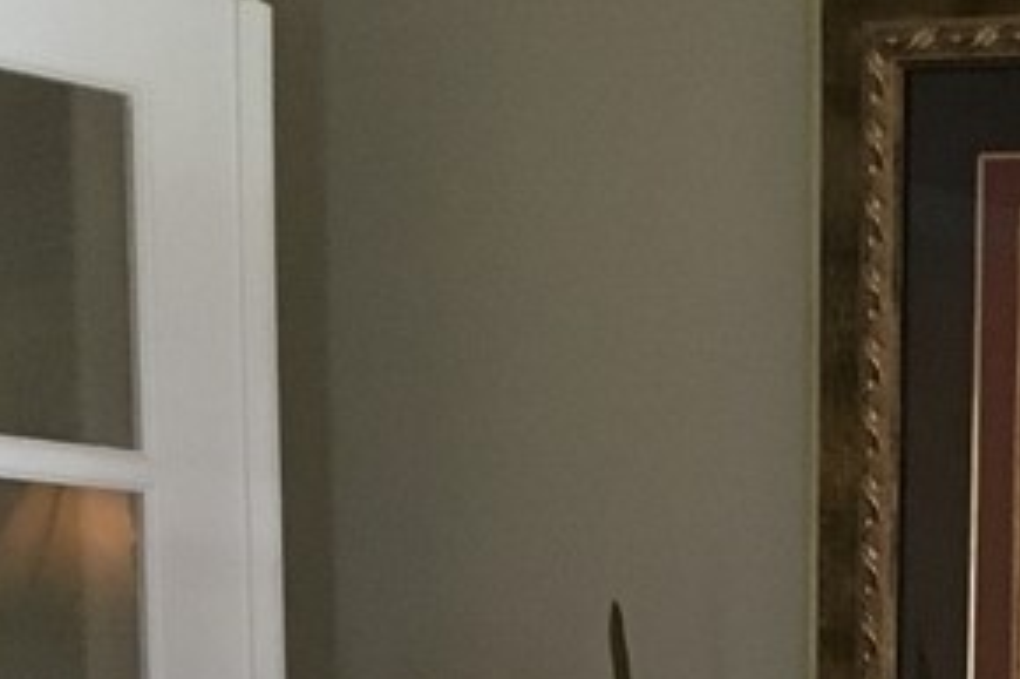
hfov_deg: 17.3
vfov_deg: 11.1
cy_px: 1288
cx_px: 1168
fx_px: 3228
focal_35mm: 114
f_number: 2.4
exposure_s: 1/24
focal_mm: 3.3
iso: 200
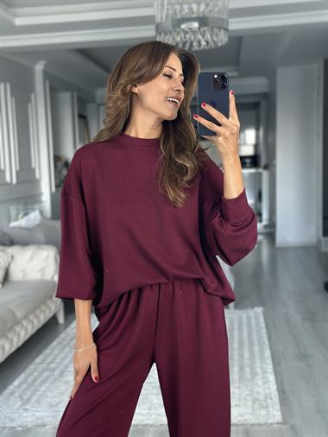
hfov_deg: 30.3
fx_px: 606
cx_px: 164
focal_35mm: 48
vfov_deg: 39.6
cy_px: 218
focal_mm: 6.86
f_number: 1.78
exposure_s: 1/60
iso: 160
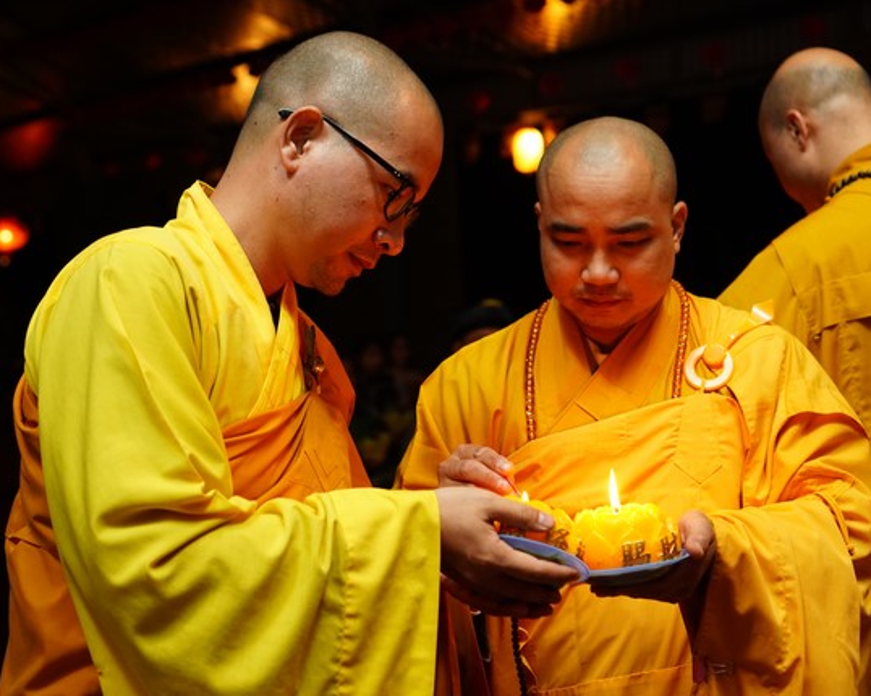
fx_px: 1535
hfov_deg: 31.7
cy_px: 347
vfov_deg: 25.6
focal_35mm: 60
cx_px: 469
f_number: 2.8
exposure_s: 1/80
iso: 1600
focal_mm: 35
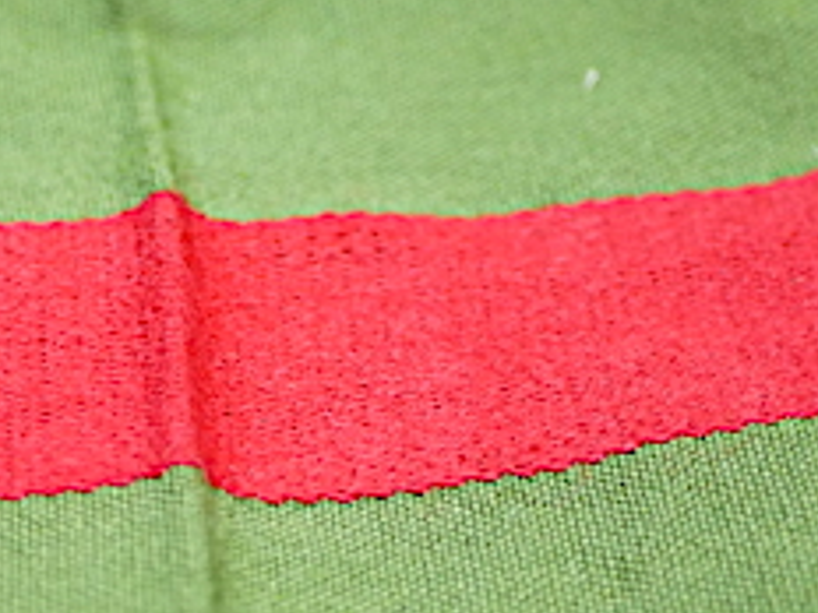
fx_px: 3261
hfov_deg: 14.2
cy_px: 338
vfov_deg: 10.7
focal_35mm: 138
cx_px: 146
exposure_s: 1/60
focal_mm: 25
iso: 1000
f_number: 1.7
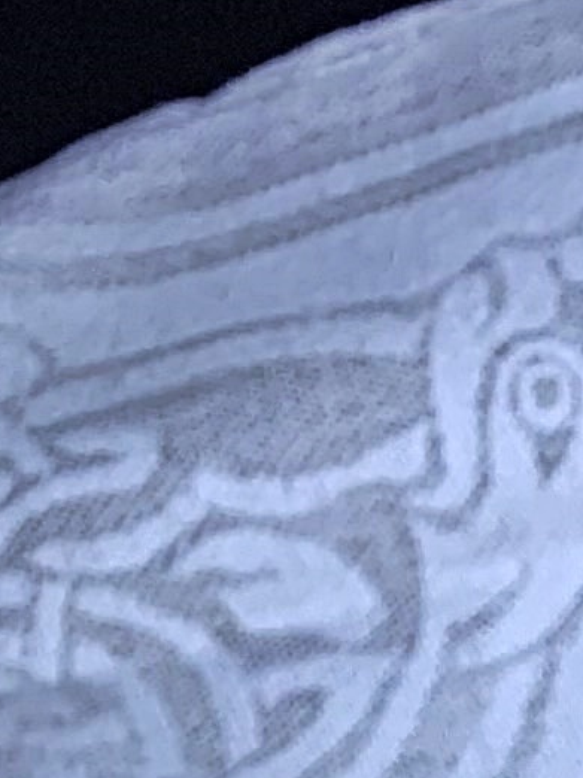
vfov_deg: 7.5
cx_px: 1910
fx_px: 4517
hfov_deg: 6.5
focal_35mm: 201
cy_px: 2894
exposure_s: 1/100
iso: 80
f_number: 1.8
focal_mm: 4.25
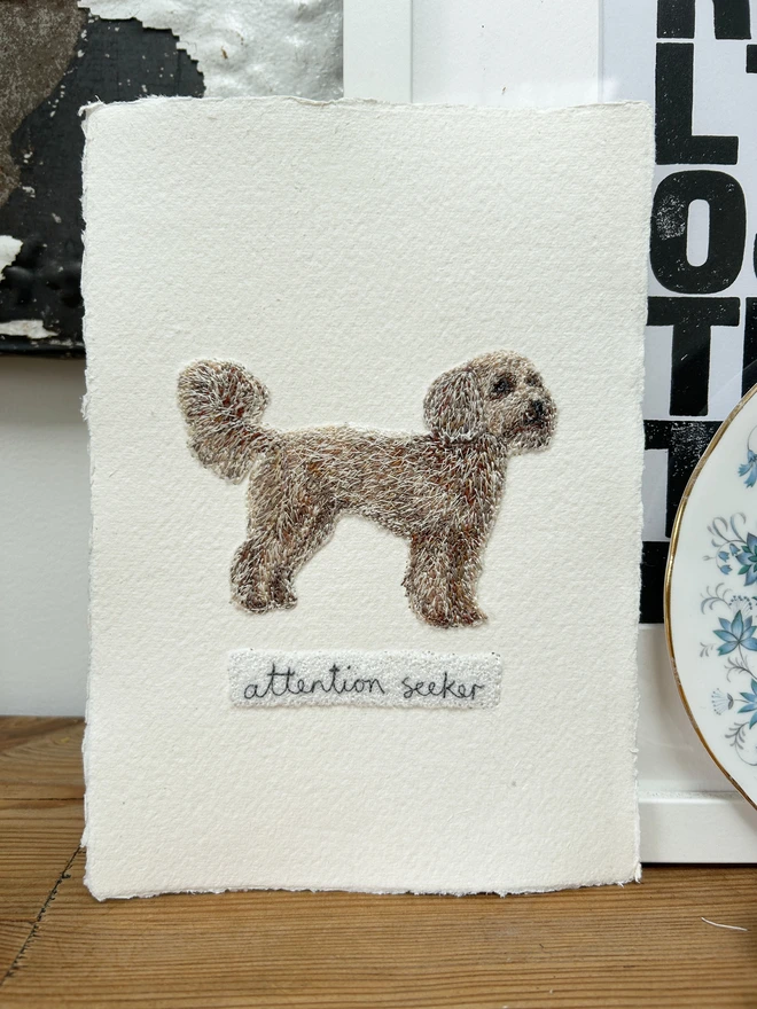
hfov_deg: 53.1
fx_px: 758
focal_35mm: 26
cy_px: 504
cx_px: 378
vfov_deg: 67.3
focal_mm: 5.7
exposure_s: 1/949
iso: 50
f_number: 1.5
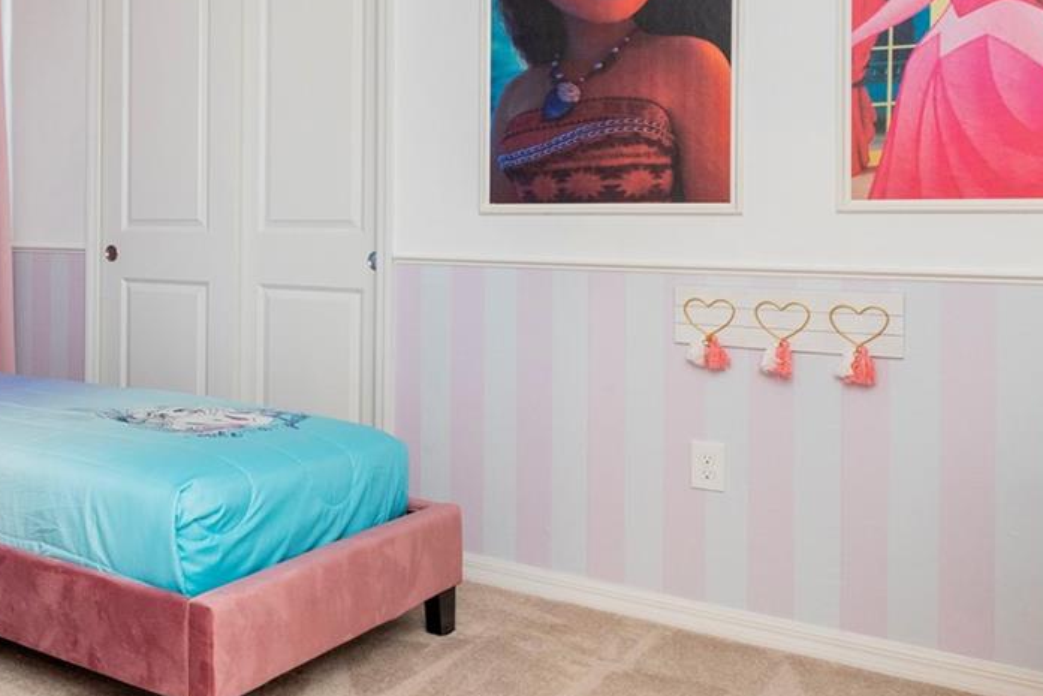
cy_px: 235
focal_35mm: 39
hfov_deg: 43.8
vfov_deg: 33.9
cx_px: 49
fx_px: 1130
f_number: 9
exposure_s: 1/6
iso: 1000
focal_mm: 17
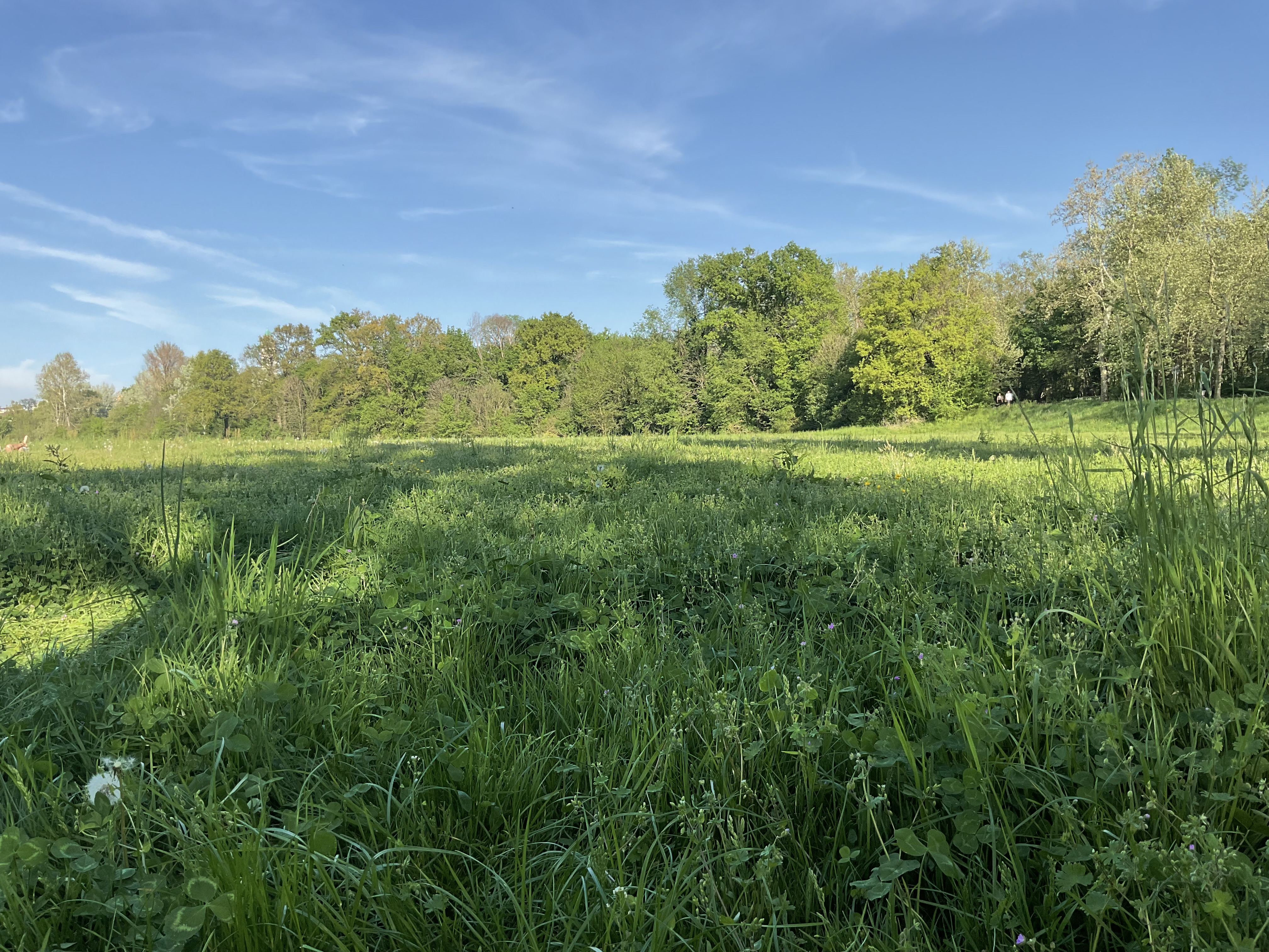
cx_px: 634
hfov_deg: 61.7
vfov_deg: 48.2
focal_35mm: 29
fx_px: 1063
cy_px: 476
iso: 16
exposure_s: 1/1121
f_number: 1.8
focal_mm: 3
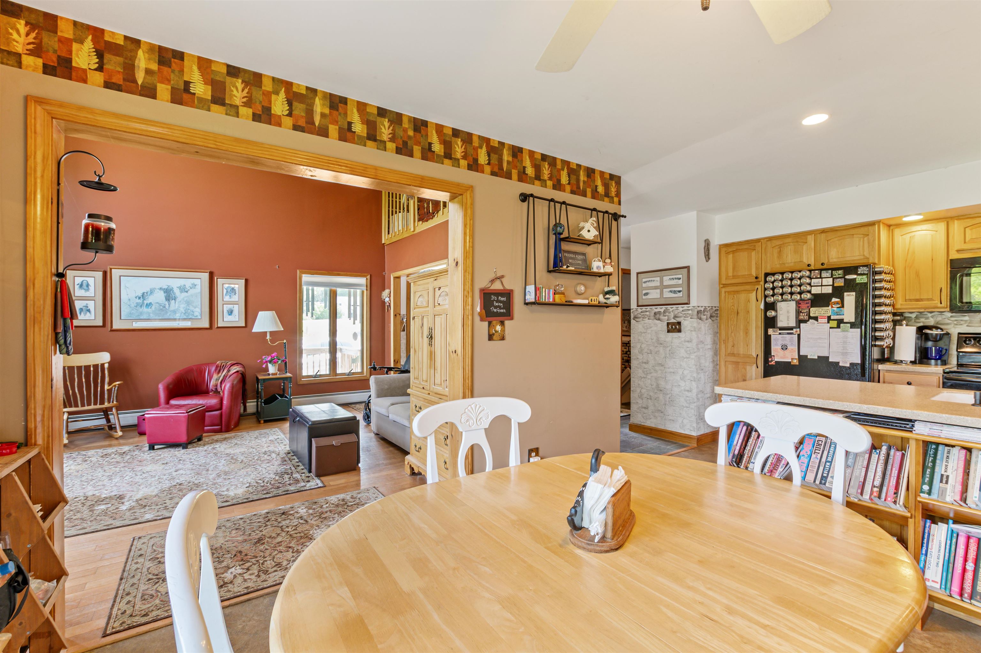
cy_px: 326
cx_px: 490
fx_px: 408
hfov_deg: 100.4
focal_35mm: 15
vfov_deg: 77.2
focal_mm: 10
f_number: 8
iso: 100
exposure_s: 1/1.67
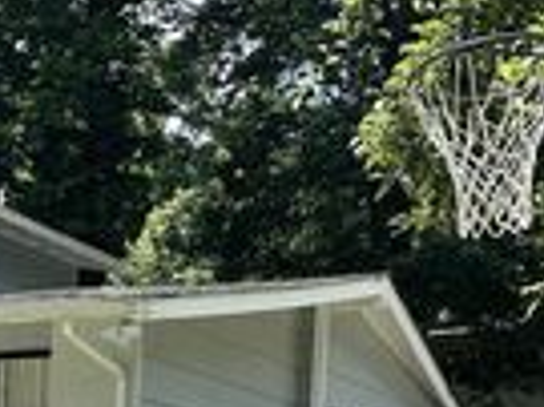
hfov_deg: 21.6
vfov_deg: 15.0
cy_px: 663
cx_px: 77
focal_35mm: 89
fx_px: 1397
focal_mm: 6.86
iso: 80
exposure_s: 1/3717
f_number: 1.78
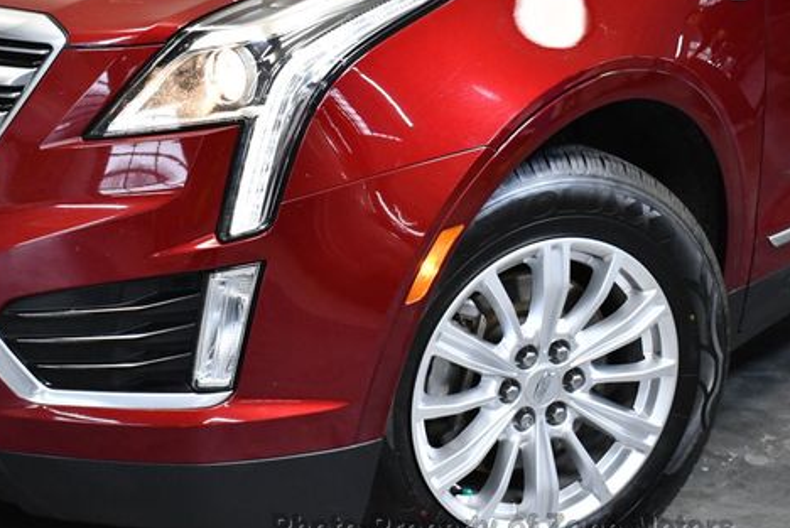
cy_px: 199
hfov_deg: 24.6
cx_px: 252
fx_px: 1801
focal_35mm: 82
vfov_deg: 16.7
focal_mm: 30
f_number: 4.2
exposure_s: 1/125
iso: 1800
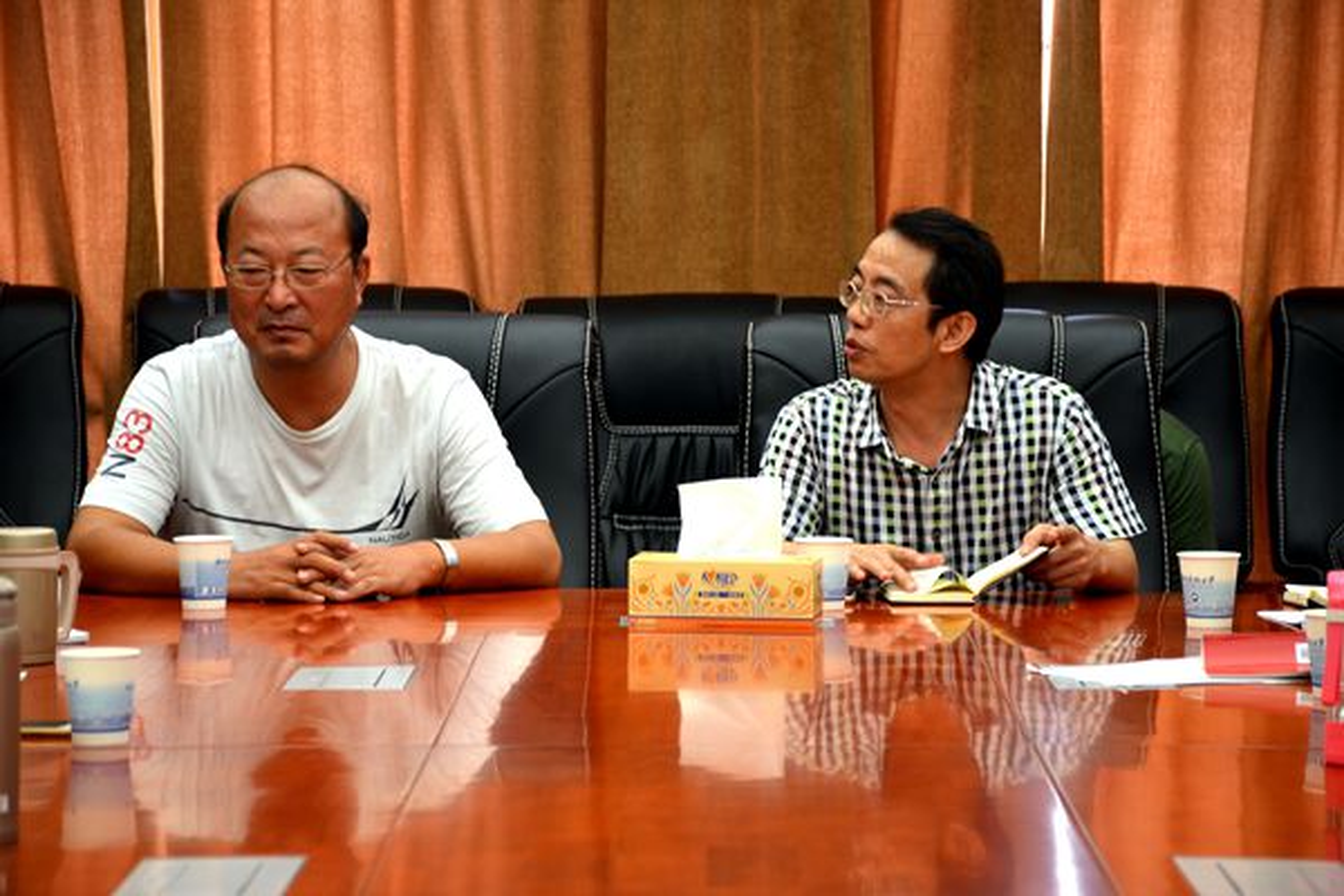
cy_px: 448
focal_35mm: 150
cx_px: 672
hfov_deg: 13.7
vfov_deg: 9.1
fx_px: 5600
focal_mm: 100
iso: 250
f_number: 5.6
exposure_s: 1/40
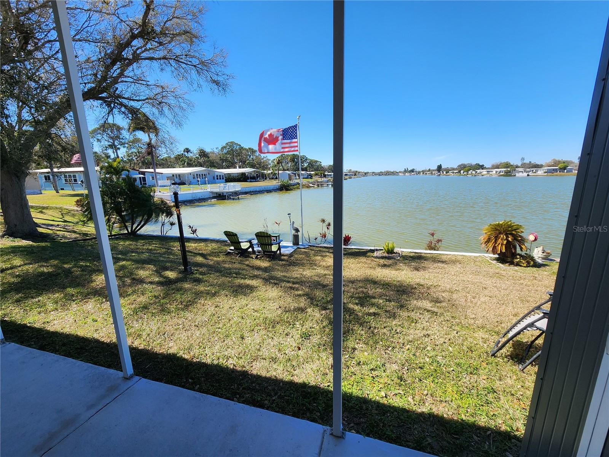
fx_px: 229
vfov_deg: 89.9
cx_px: 304
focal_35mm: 13
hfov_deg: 106.2
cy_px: 228
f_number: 2.2
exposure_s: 1/1265
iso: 50
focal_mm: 2.2
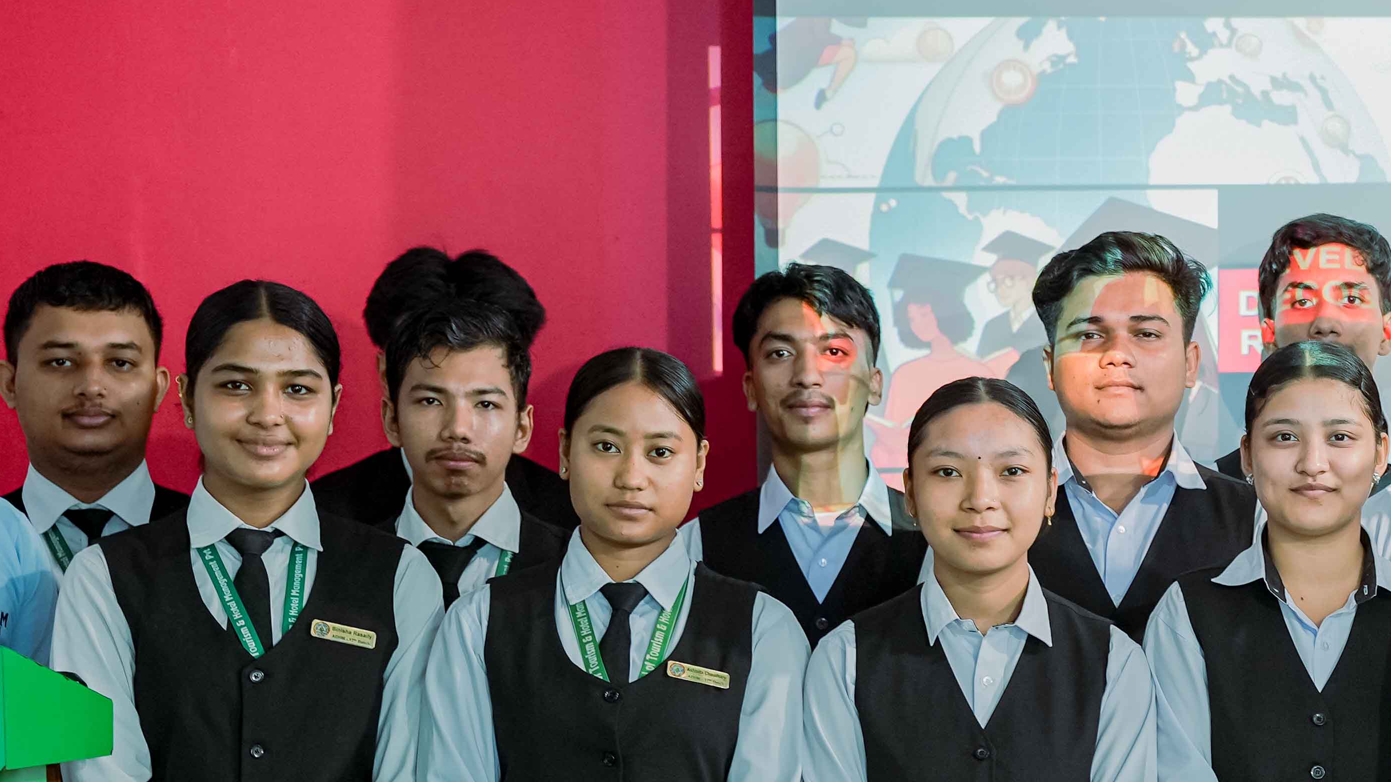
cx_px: 1408
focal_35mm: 109
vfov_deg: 11.0
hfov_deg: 19.1
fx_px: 4021
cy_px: 705
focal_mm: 42.4
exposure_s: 1/30
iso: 500
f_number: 2.8
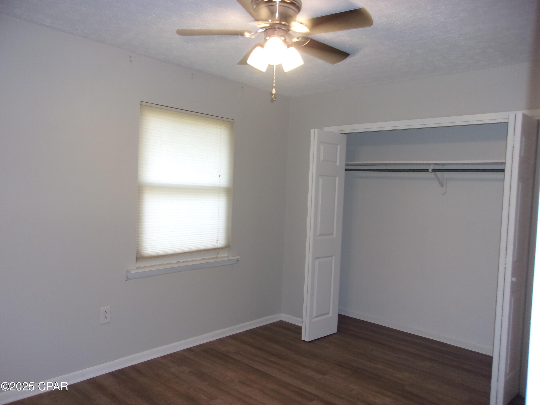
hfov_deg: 65.3
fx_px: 421
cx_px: 270
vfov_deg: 51.4
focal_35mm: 27
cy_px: 202
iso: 160
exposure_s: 1/34
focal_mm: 4.9
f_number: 3
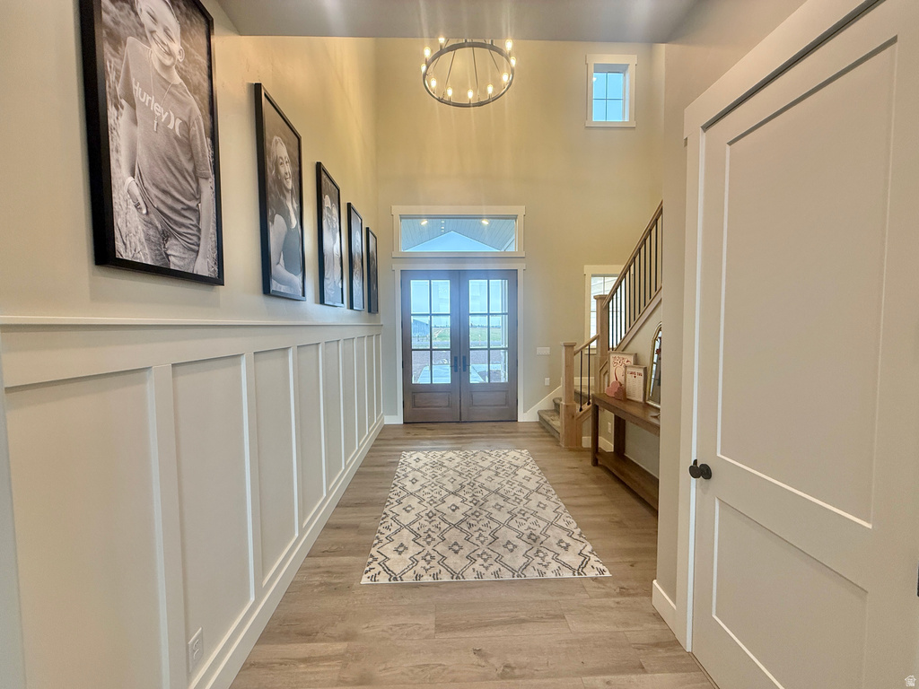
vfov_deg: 85.7
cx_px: 460
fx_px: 372
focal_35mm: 14
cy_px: 344
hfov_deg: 102.1
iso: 125
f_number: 2.2
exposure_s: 1/120
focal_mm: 2.22
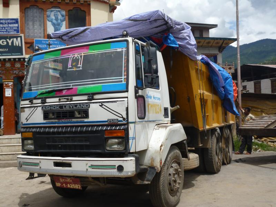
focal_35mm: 41
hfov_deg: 45.8
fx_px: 327
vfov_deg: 35.1
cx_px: 138
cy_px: 104
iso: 100
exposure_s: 1/125
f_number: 11
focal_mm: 7.3
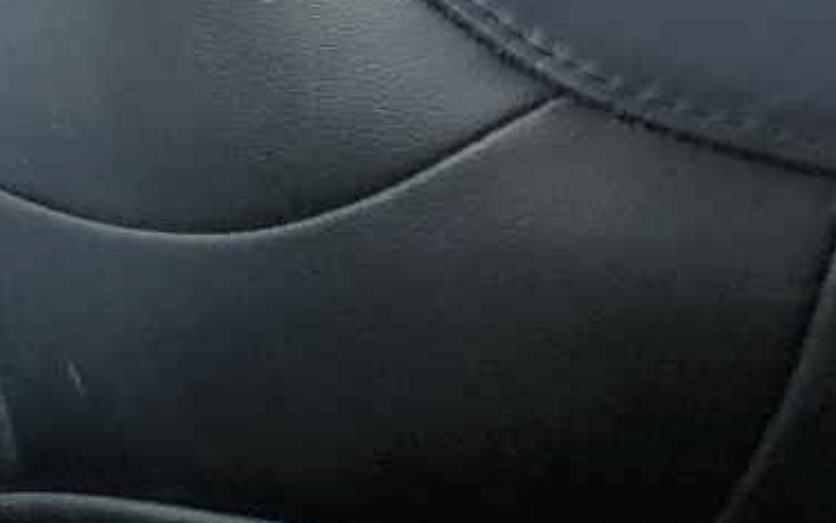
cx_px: -718
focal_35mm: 118
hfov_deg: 15.1
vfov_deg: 10.7
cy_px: -266
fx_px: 2689
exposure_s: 1/120
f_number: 1.5
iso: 50
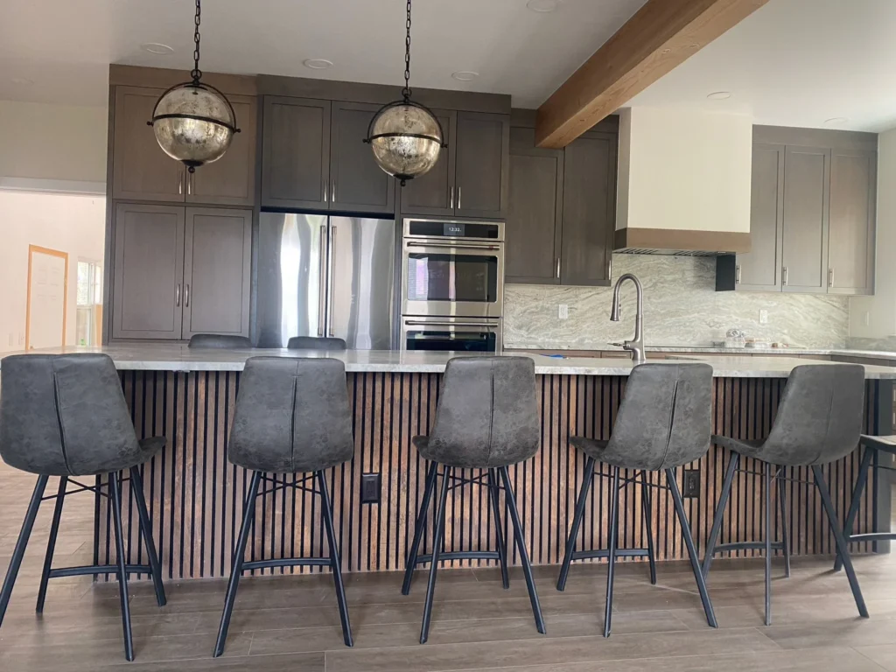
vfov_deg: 53.1
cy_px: 336
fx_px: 673
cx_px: 448
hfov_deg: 67.3
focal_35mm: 26
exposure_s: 1/60
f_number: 1.8
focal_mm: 4.25
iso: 160
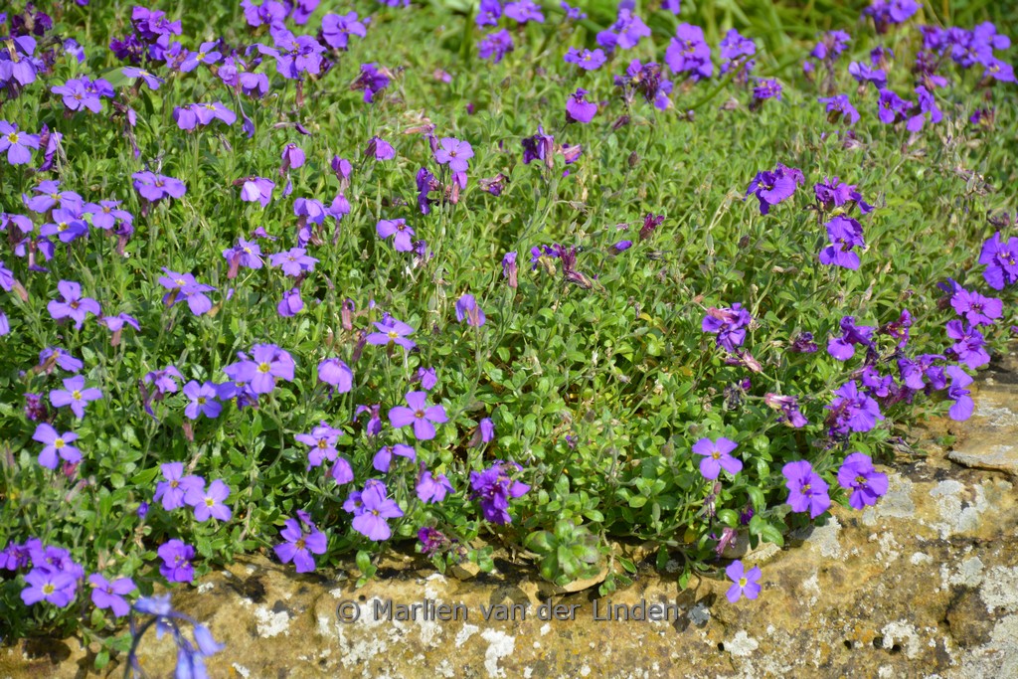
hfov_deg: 13.7
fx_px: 4242
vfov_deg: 9.2
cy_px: 340
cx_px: 509
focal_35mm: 150
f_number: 6.3
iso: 200
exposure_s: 1/640
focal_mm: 100
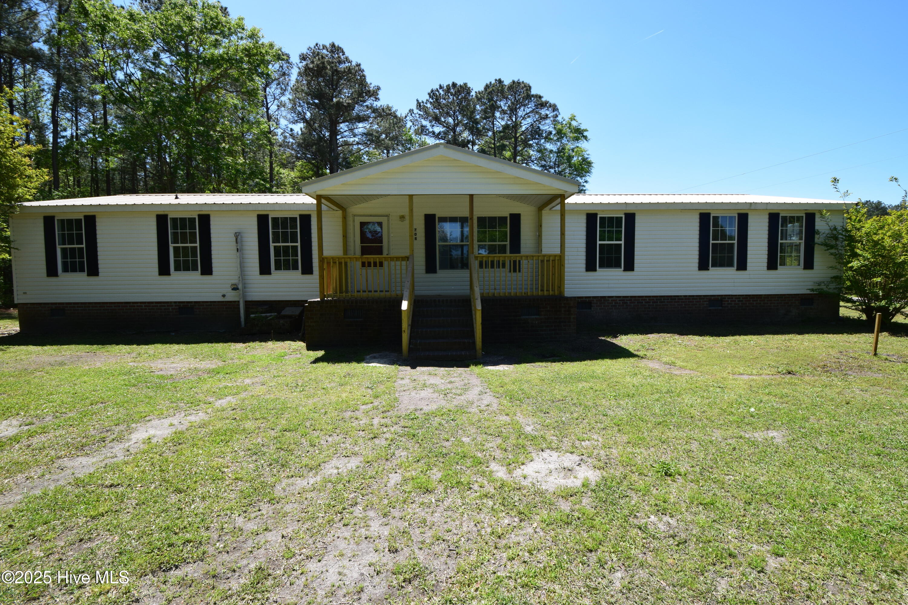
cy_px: 302
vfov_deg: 77.3
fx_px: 378
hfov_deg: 100.4
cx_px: 454
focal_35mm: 15
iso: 400
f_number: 10
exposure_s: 1/320
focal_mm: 10
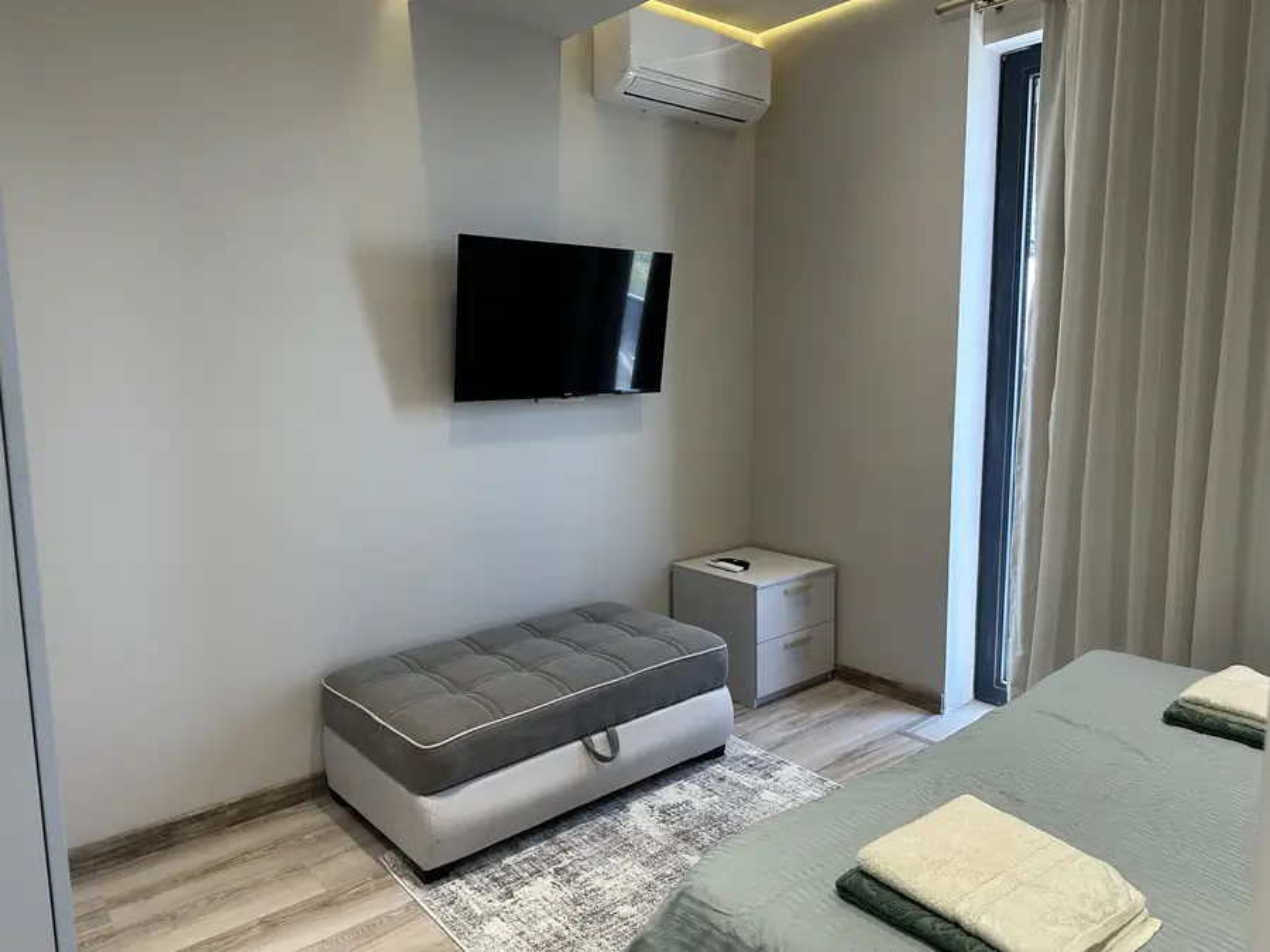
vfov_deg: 56.8
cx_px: 635
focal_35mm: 24
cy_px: 476
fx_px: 881
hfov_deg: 71.6
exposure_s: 1/100
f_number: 1.78
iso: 100
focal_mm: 6.86
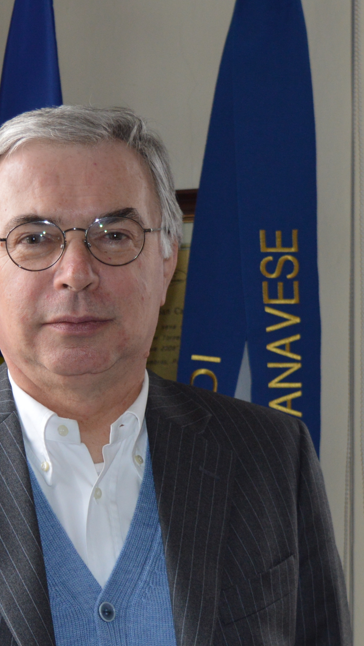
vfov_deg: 24.4
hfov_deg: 13.9
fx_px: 1493
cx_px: 144
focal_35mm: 87
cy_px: 391
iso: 400
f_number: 4
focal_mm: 24
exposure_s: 1/125
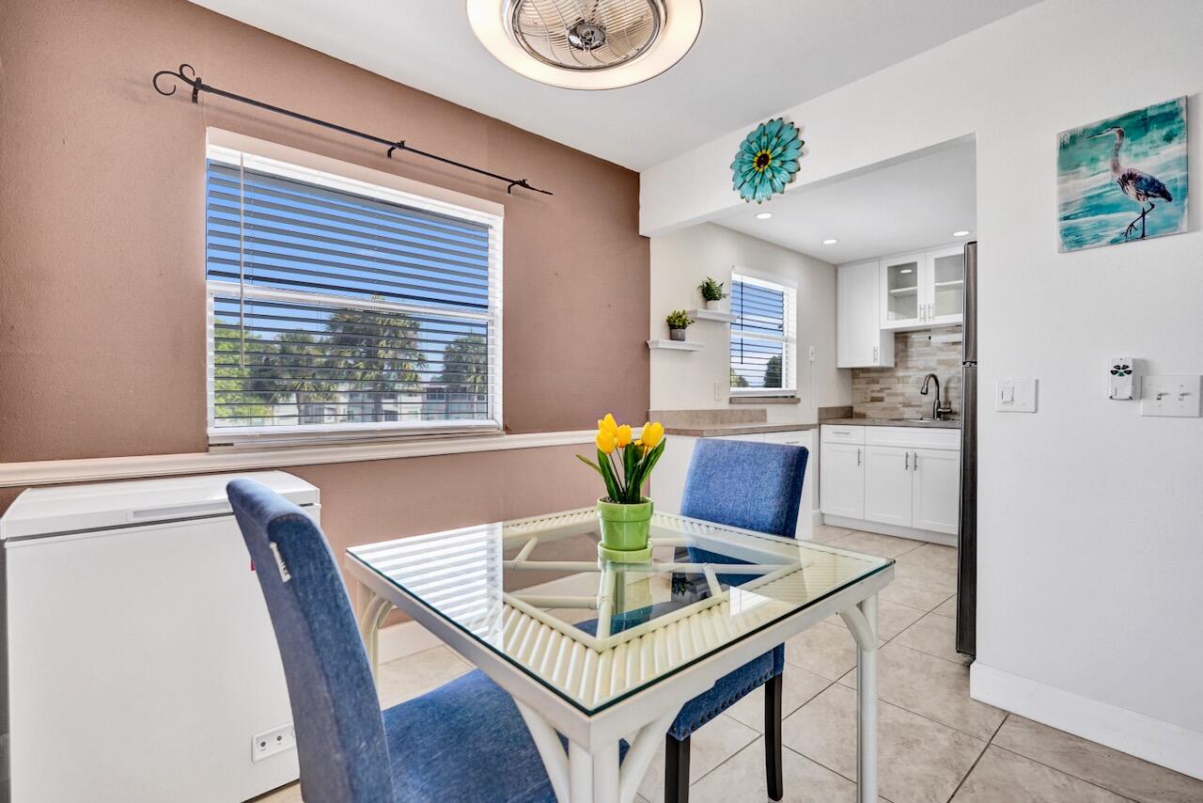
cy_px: 402
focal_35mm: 16
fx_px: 535
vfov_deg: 73.8
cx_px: 602
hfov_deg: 96.7
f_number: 3.2
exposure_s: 1/800
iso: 800
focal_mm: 16
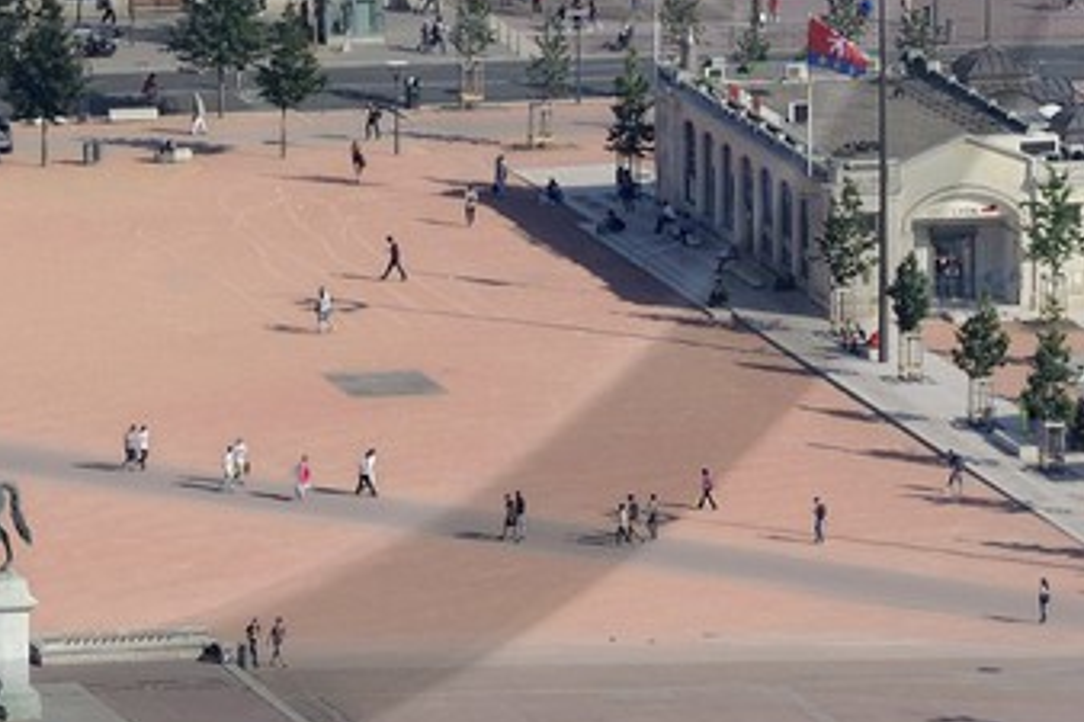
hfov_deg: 2.5
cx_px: -192
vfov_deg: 1.7
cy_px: -501
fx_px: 24949
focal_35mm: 829
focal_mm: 175
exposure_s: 1/250
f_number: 10
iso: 100
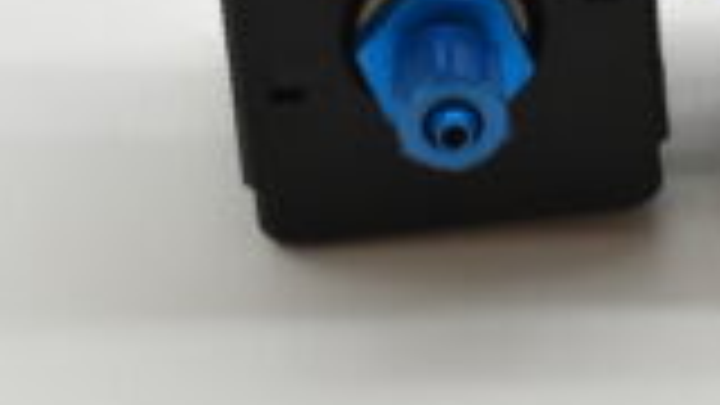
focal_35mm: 235
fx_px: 4487
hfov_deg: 9.2
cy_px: -248
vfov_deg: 5.1
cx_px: 518
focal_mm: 40
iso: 1600
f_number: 8
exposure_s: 1/1250
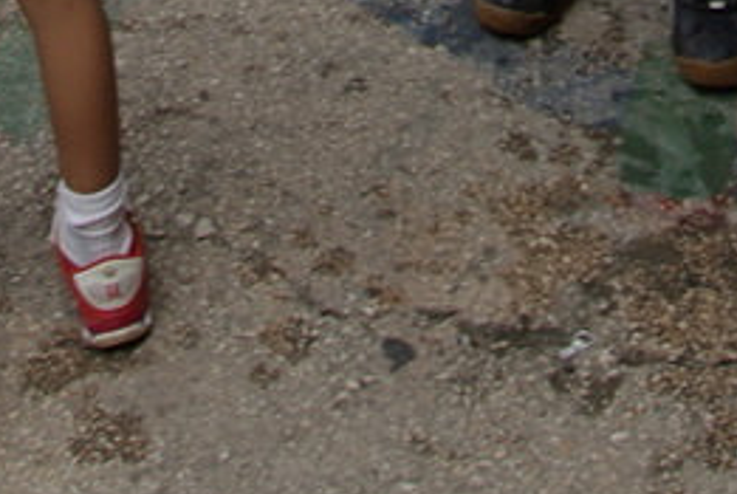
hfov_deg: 22.1
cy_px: -826
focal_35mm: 92
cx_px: 390
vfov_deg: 11.3
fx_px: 1887
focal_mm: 10
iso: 100
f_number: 6.3
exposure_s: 1/160
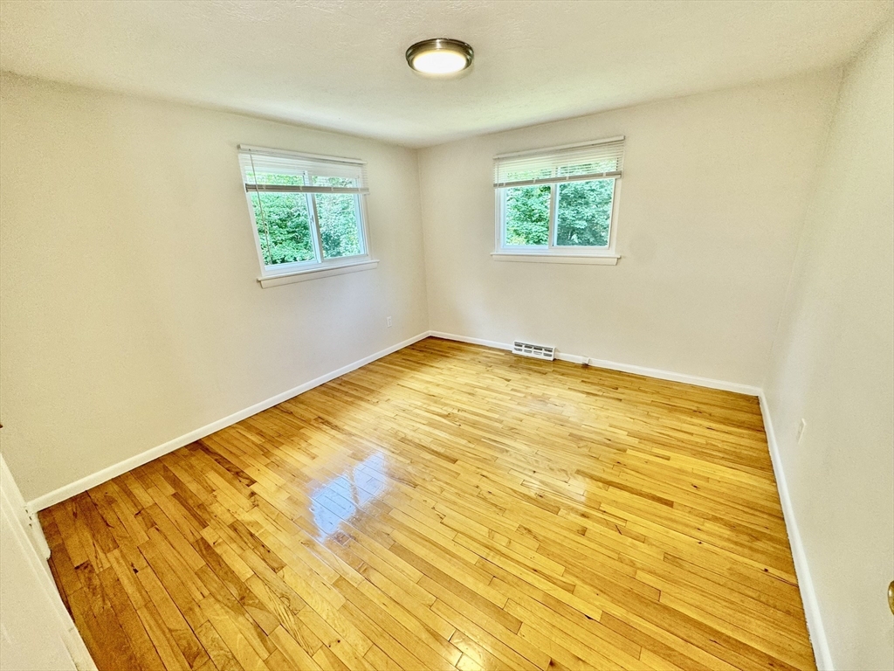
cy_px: 336
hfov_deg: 102.1
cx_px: 447
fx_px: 362
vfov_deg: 85.7
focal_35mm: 14
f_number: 2.2
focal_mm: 2.22
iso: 125
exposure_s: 1/120
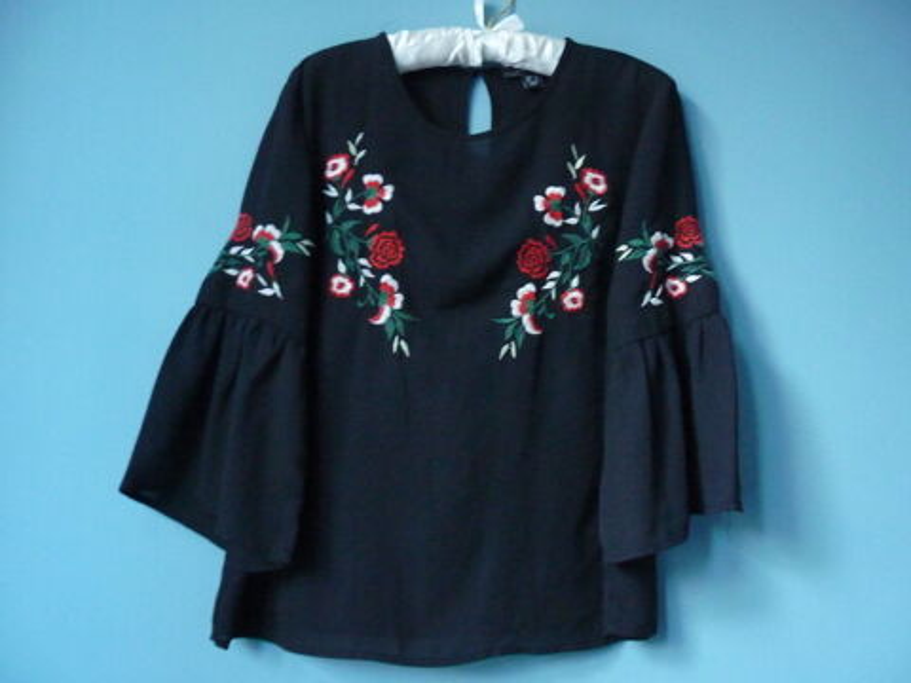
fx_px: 763
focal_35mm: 29
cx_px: 456
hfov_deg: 61.7
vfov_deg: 48.2
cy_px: 342
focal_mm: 5.2
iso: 800
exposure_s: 1/6
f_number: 2.8
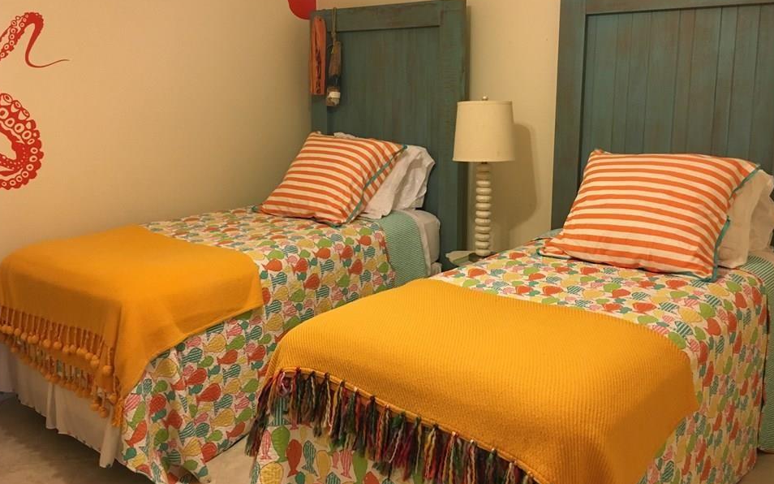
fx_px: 696
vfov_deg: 38.2
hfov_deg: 58.1
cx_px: 392
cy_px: 197
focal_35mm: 33
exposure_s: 1/30
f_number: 2.2
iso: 125
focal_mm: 4.15
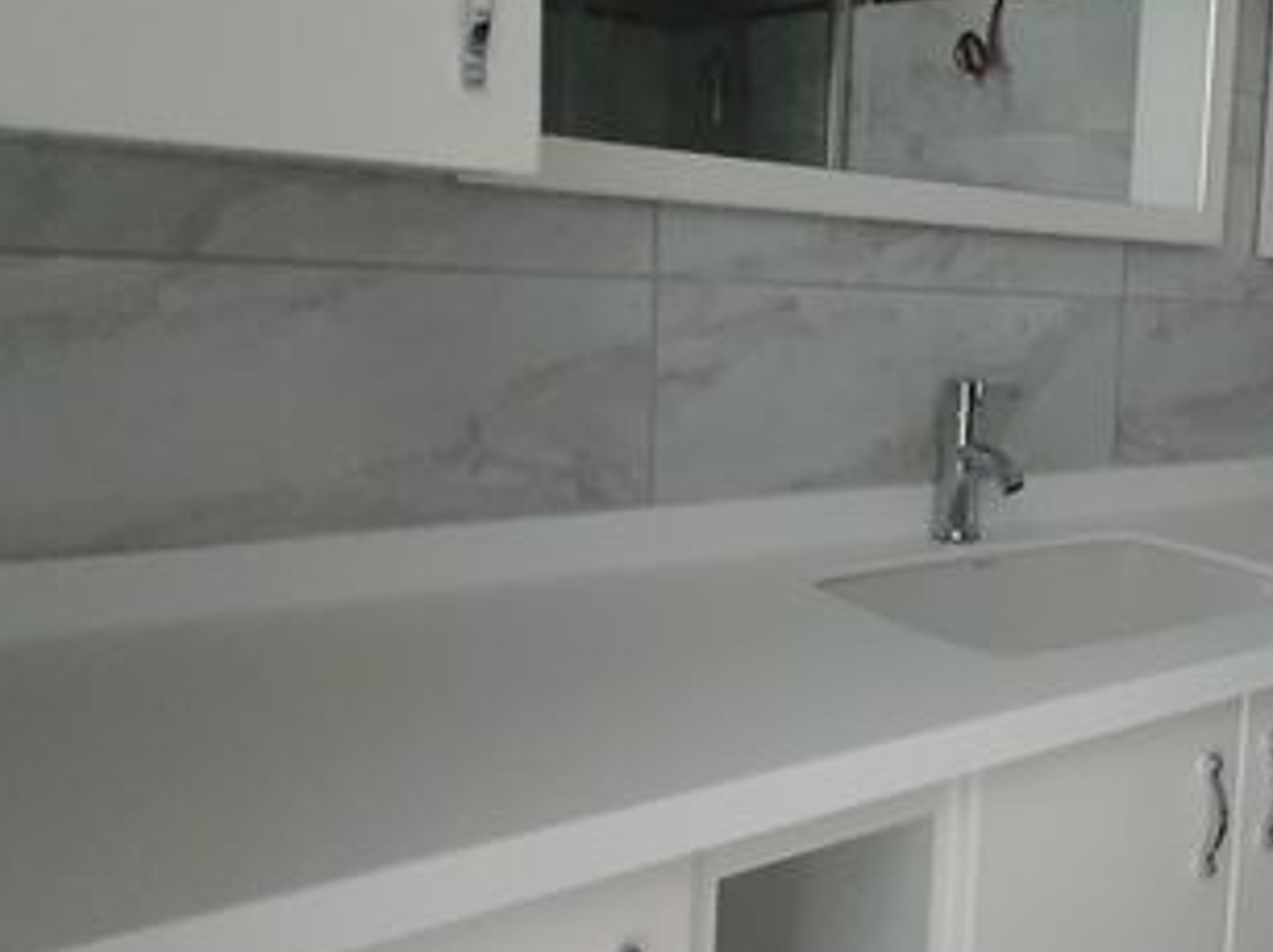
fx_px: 1249
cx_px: 1323
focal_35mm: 34
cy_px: 395
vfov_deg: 41.6
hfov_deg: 44.3
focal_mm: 1.8
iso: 640
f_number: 2.2
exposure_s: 1/14
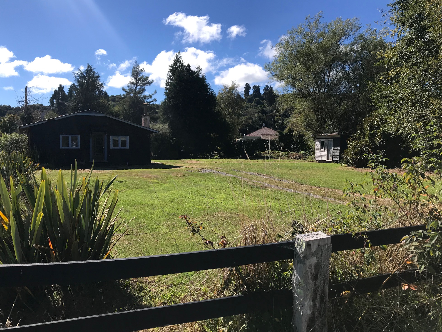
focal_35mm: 29
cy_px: 167
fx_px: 370
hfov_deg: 61.7
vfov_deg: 48.2
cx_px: 219
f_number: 1.8
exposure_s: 1/2336
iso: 20
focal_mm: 3.99
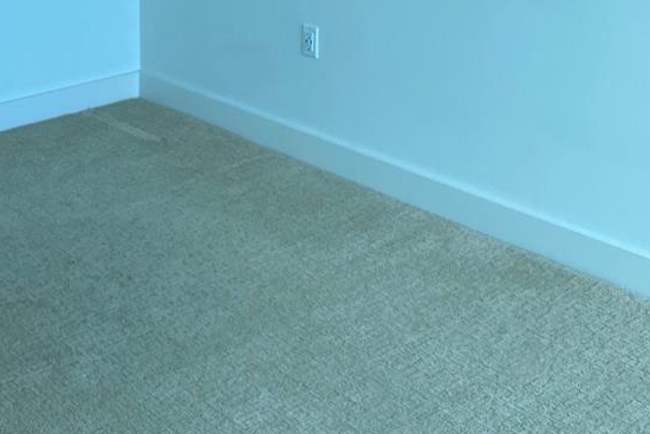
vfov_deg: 21.8
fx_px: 1065
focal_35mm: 59
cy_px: -44
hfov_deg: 33.0
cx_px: 130
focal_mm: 4.25
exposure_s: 1/120
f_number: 1.8
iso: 64
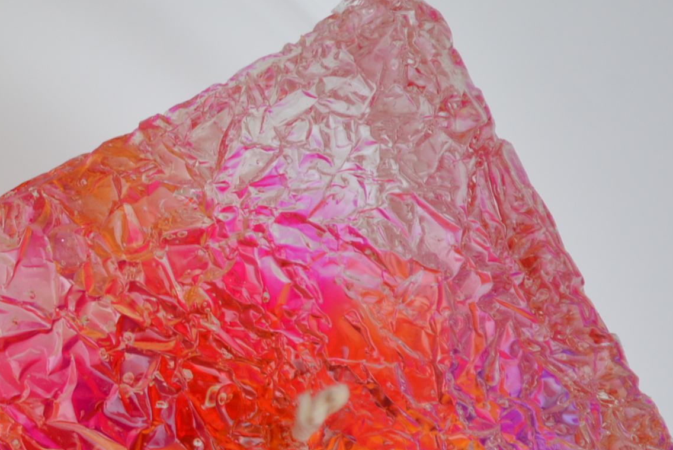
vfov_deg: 8.3
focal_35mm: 166
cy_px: 363
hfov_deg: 12.1
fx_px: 3105
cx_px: -105
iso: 450
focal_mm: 42
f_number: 5.6
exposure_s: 1/60
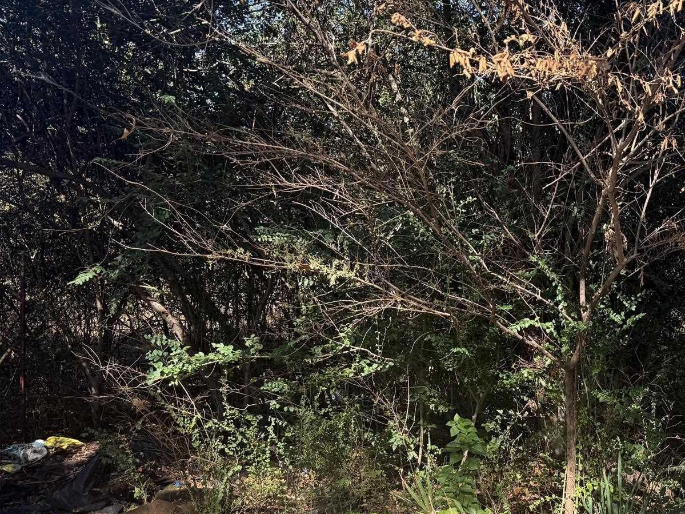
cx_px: 584
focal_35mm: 41
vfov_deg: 34.4
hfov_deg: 42.8
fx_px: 811
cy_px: 384
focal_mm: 6.76
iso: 80
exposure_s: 1/796
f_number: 1.78
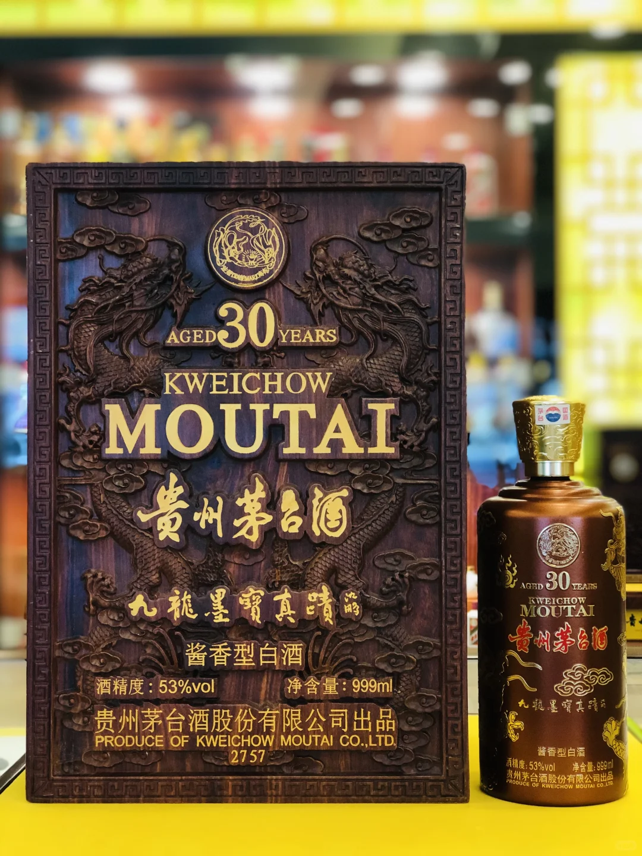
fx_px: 1410
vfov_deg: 33.8
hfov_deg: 25.7
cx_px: 321
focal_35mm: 57
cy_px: 428
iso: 100
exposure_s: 1/33
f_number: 2.8
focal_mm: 6.6
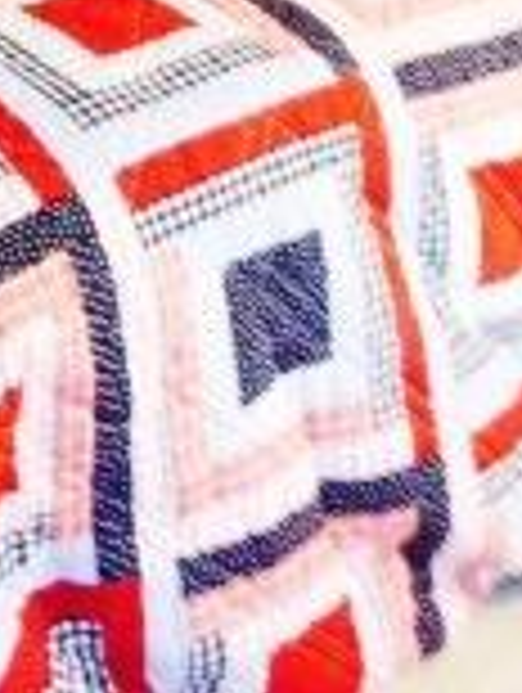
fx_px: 2747
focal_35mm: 137
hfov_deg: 10.8
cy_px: -742
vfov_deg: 12.5
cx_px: 94
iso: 400
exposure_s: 1/17
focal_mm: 4.12
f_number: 2.4
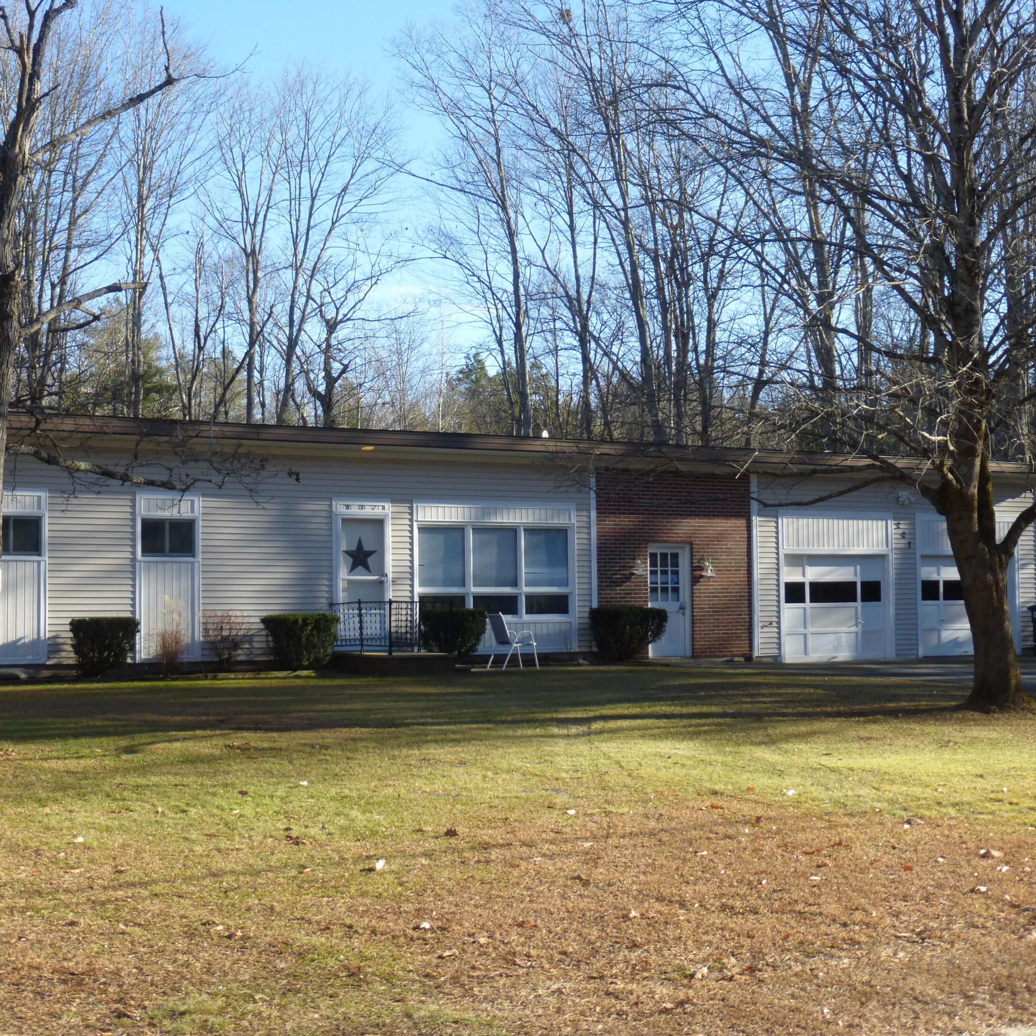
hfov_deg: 36.0
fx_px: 1591
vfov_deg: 36.1
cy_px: 517
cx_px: 440
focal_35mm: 47
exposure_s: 1/250
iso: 100
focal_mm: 6.9
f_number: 3.9
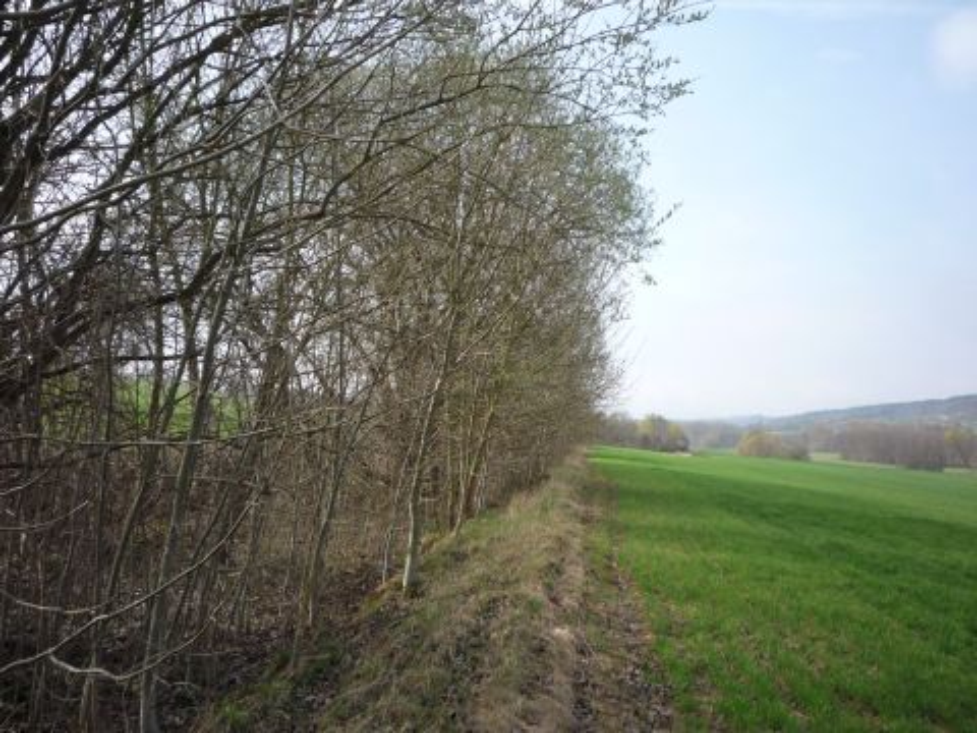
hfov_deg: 56.8
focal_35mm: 32
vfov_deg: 44.2
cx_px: 488
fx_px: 903
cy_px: 366
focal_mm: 5.2
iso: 100
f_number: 4
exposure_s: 1/400
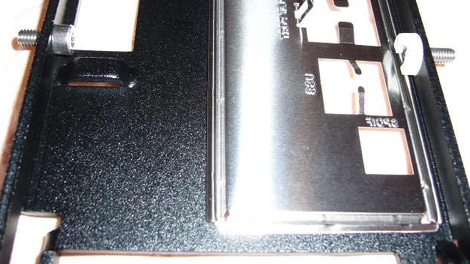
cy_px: 92
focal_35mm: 39
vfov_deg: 30.2
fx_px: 486
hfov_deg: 51.6
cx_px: 237
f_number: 2.8
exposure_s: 1/30
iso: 80
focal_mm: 5.8
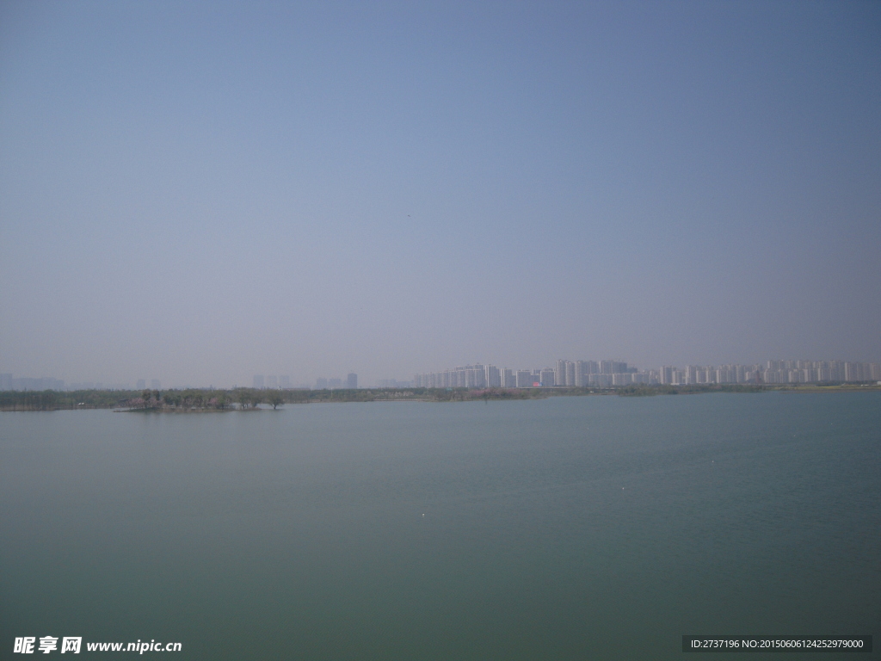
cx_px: 440
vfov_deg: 49.7
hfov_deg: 63.4
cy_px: 330
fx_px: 713
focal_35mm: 28
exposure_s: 1/800
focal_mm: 5
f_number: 5.4
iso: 100
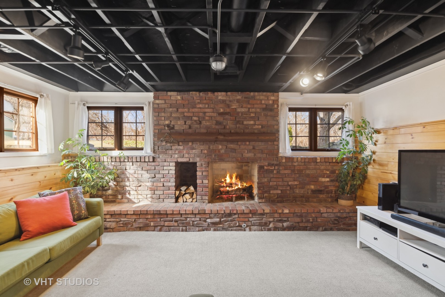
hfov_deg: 93.3
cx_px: 222
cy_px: 148
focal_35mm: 17
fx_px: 210
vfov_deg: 70.5
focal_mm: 17
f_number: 8
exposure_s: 1/5
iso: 200
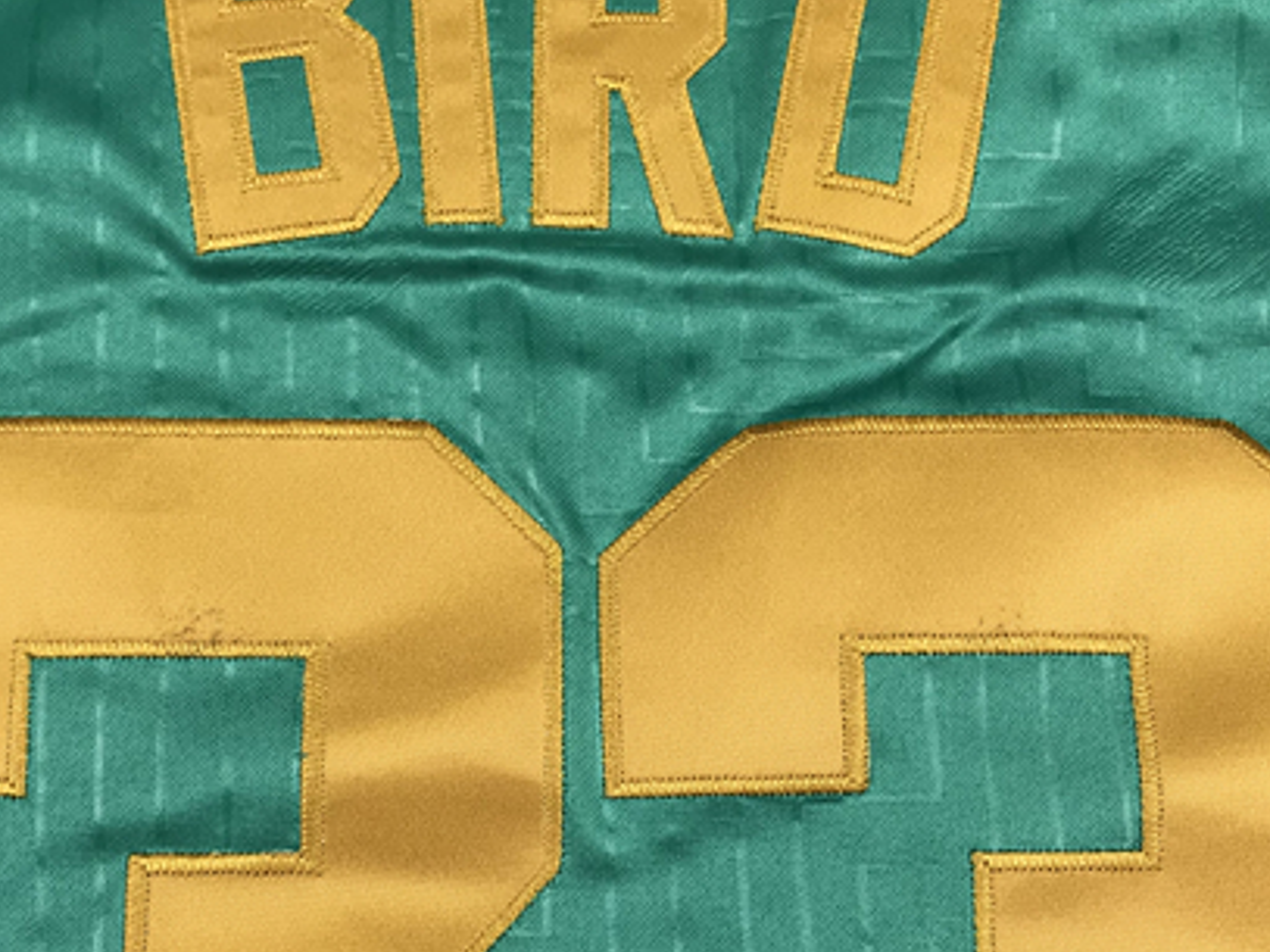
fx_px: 2017
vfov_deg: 26.2
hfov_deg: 34.9
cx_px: 524
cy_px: 721
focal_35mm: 55
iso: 25
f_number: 1.8
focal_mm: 3.99
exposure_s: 1/50
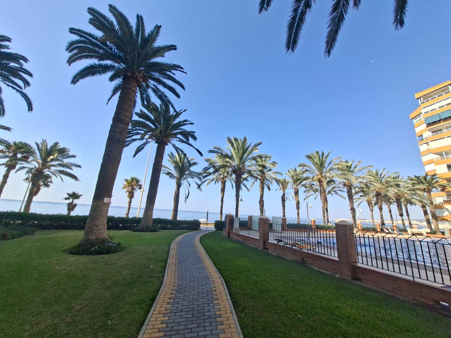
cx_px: 226
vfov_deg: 89.9
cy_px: 169
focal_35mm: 13
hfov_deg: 106.2
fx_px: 169
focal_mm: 1.74
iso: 40
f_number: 2.2
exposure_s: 1/663
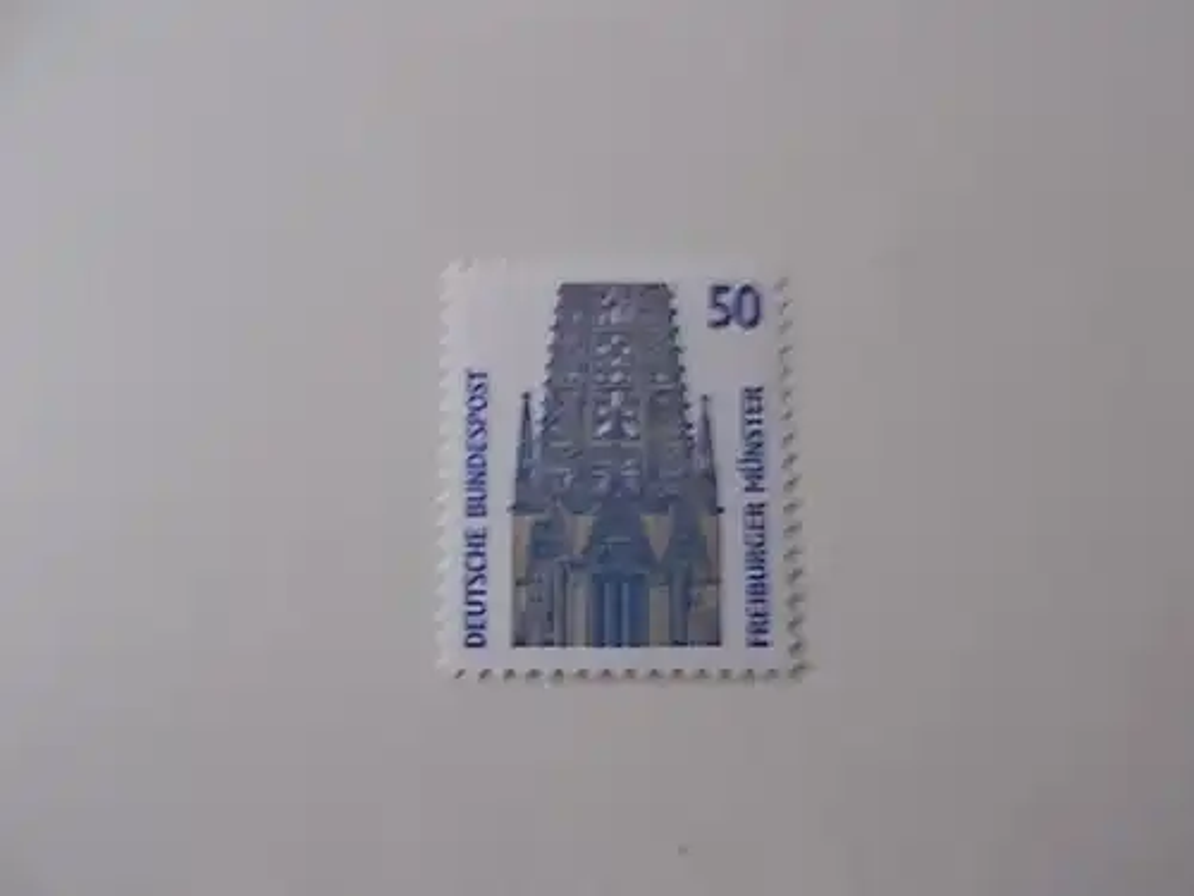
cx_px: 597
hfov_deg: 67.3
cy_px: 448
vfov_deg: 53.1
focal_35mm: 26
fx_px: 897
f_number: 3.2
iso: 200
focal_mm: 4.6
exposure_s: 1/3
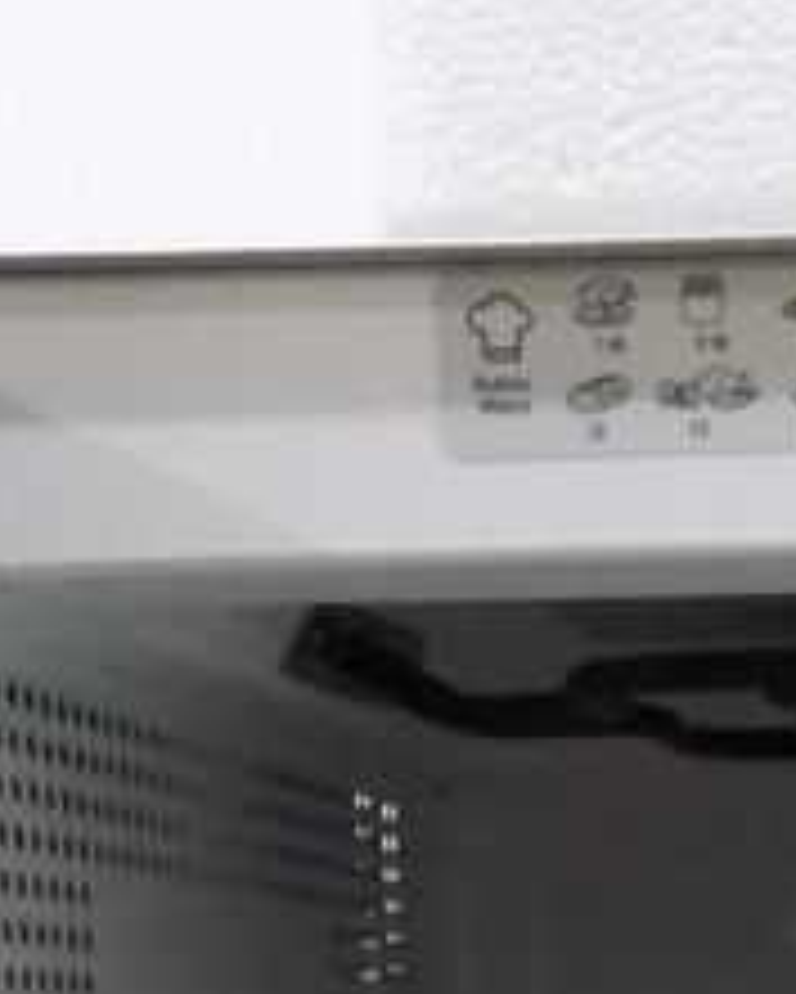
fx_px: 3060
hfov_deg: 14.2
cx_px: 1070
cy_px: 1601
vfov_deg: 16.4
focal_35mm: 104
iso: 400
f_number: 3.1
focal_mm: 4
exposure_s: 1/25
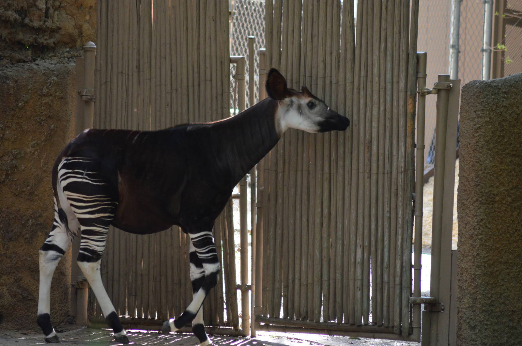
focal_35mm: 375
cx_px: 261
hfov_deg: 5.5
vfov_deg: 3.7
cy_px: 173
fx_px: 5427
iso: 1800
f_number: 5
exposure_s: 1/500
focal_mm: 250
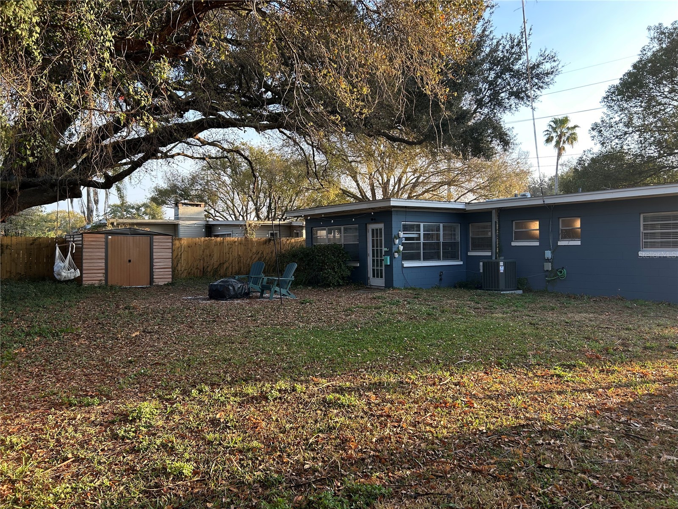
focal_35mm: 26
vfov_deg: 53.1
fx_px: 509
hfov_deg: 67.3
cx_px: 339
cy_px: 254
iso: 50
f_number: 1.5
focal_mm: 5.7
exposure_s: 1/358
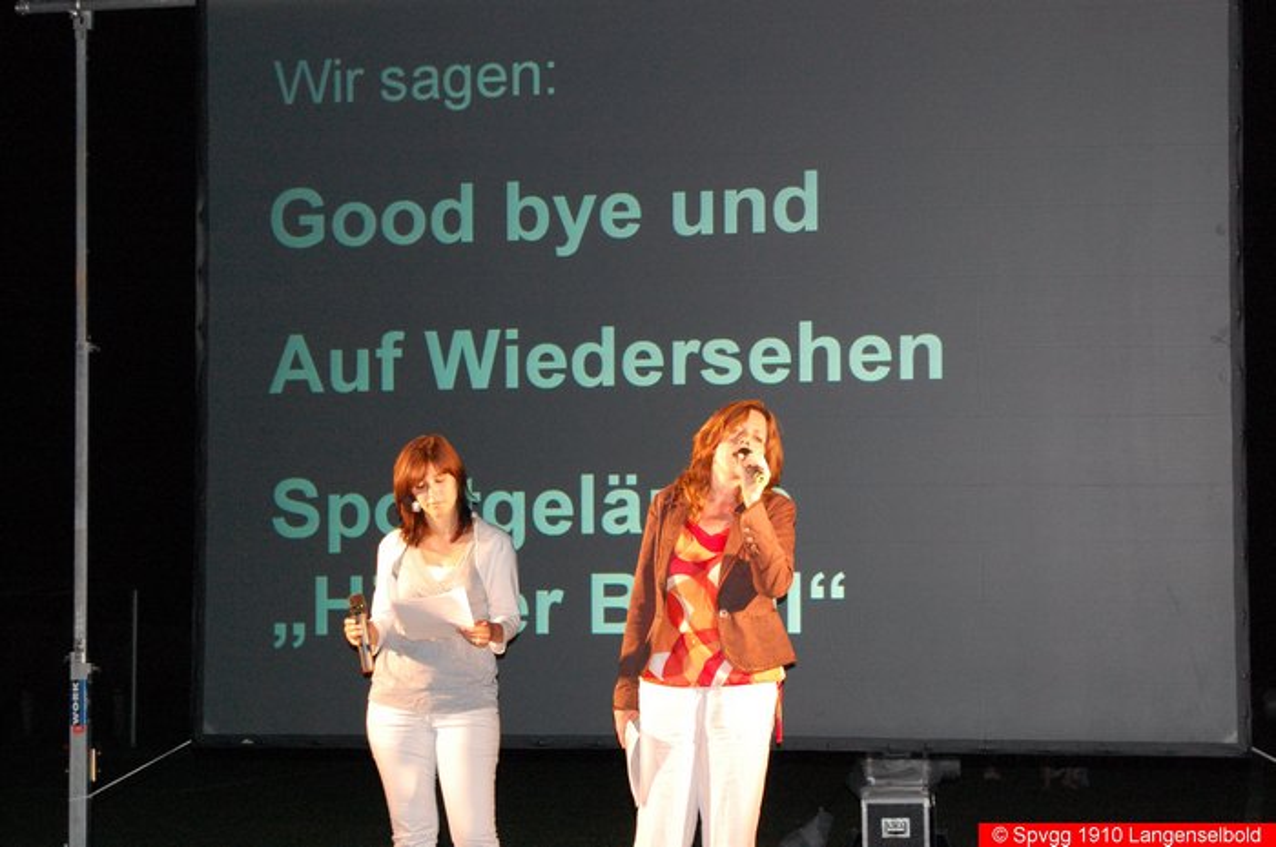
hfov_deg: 24.6
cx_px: 638
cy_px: 424
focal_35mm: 82
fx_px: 2921
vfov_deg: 16.5
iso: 1600
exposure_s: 1/60
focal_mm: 55
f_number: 5.6
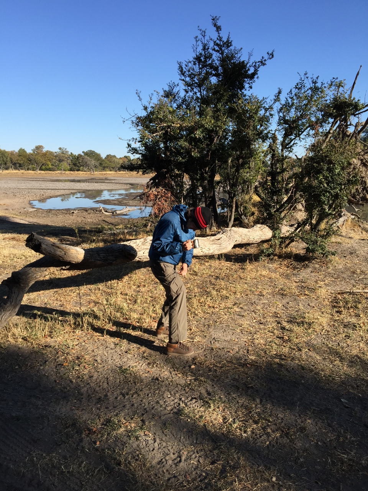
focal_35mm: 29
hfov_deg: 48.2
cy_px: 246
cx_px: 184
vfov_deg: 61.7
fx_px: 411
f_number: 2.2
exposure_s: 1/1014
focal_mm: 4.15
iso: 32
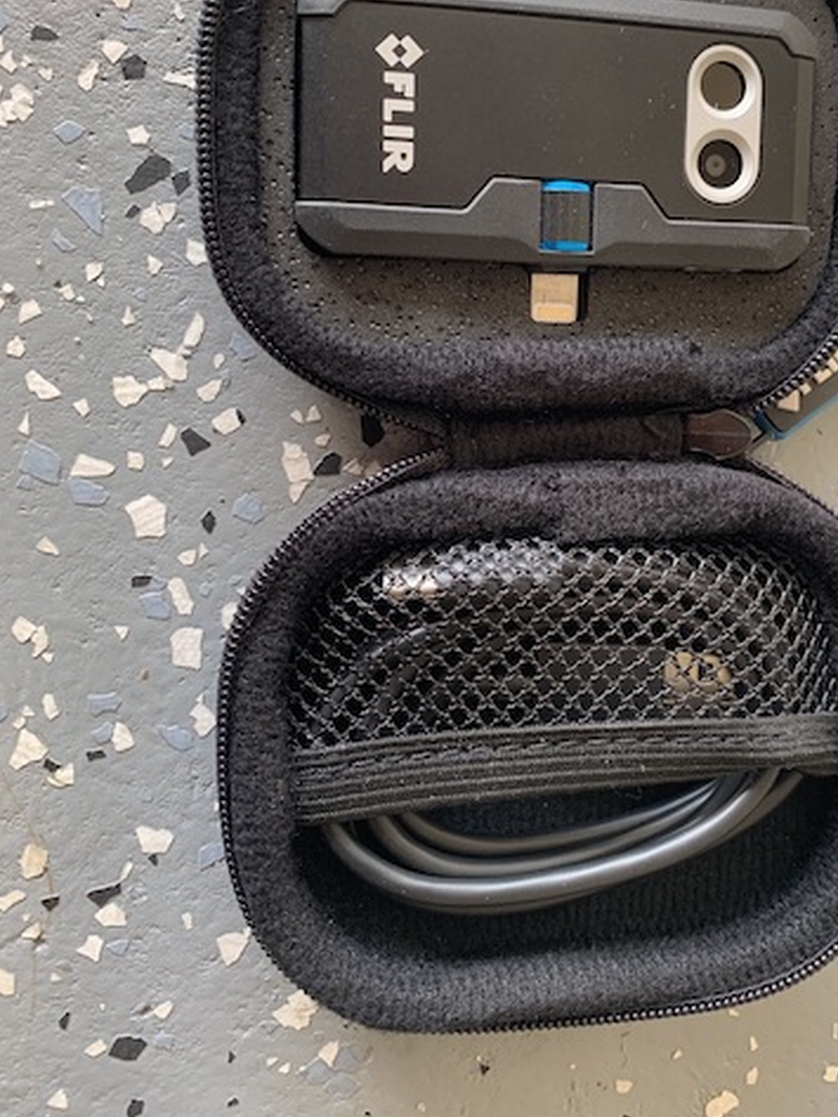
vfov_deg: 54.8
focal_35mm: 33
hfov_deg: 42.6
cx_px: 526
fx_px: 1065
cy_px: 430
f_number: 1.8
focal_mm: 4.25
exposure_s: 1/101
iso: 100
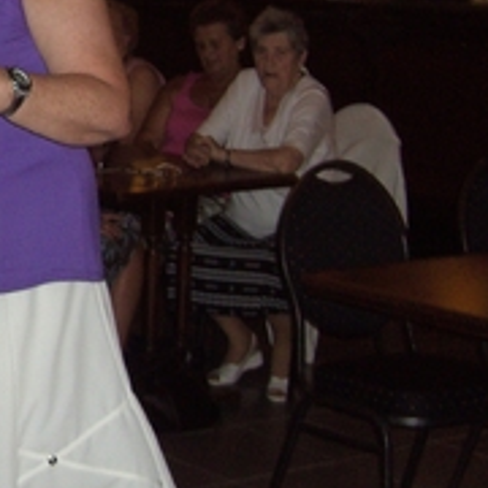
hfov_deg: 14.6
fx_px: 1738
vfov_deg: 15.9
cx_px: -296
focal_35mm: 109
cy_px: 98
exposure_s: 1/50
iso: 100
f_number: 2.8
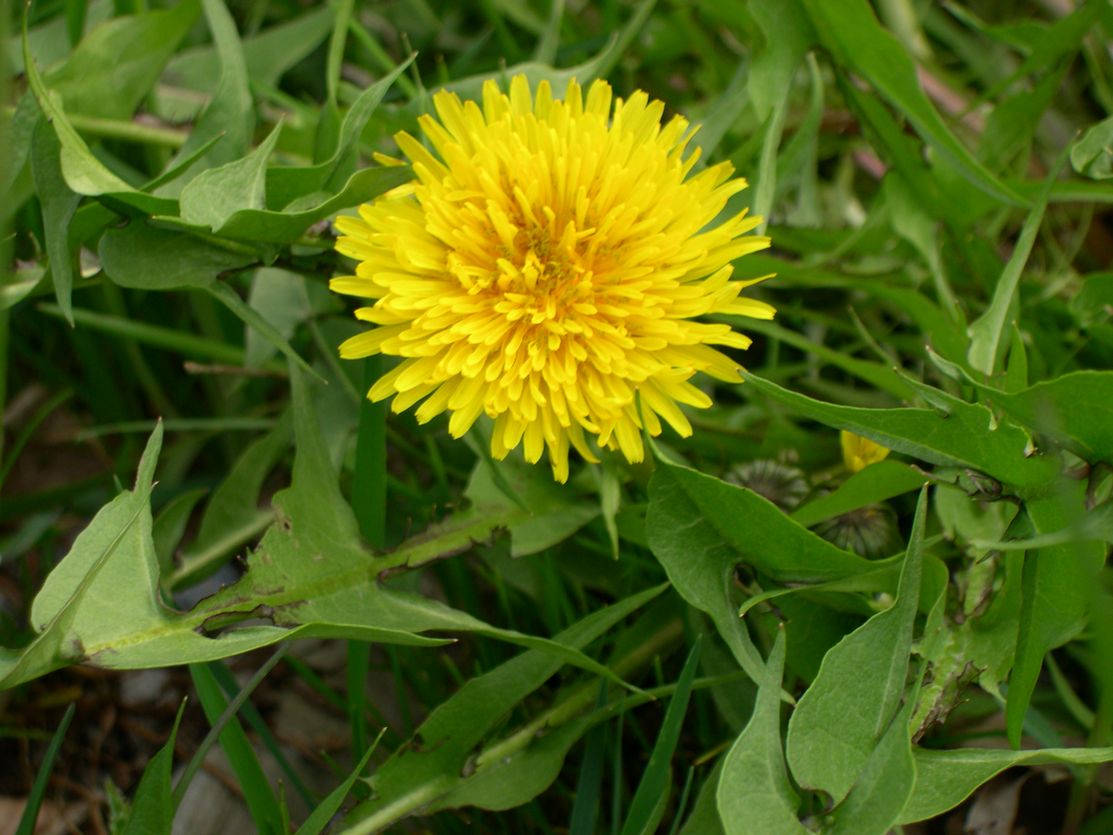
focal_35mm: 114
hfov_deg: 17.3
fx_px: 3665
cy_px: 418
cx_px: 556
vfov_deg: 13.0
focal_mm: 24
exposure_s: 1/132
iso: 100
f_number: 4.9
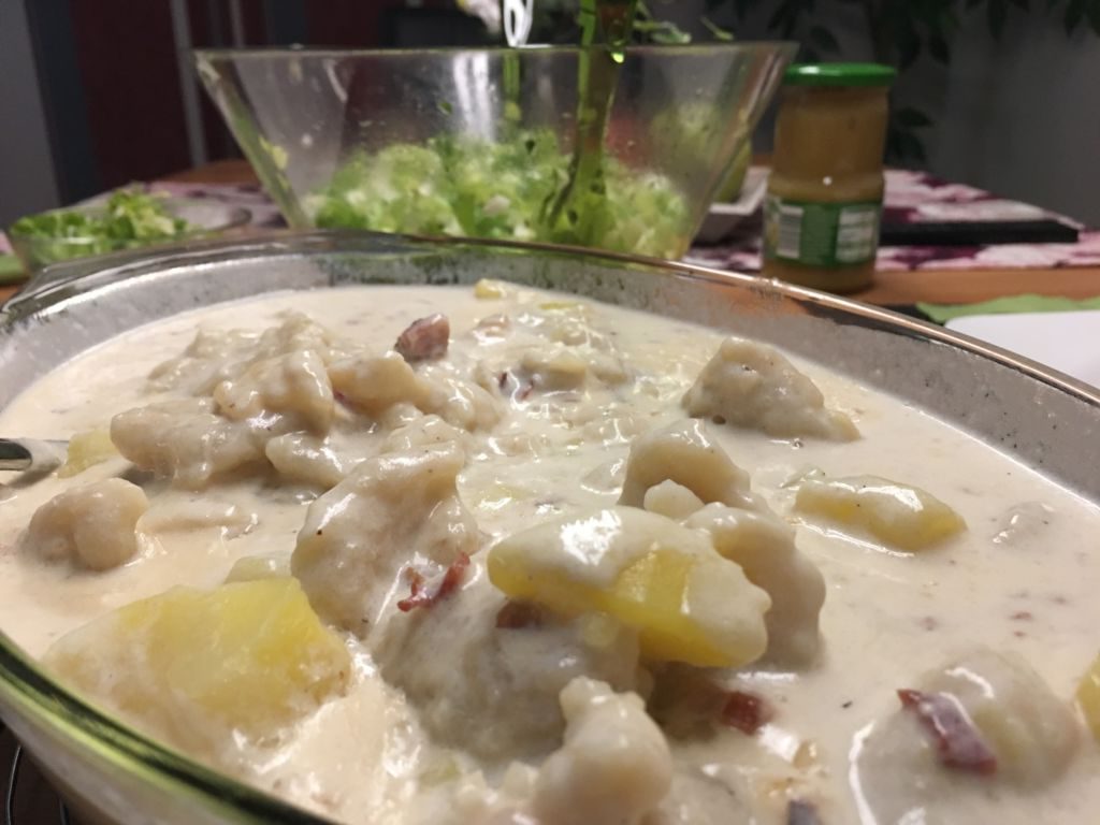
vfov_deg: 48.2
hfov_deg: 61.7
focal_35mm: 29
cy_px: 412
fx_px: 922
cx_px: 550
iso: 100
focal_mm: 4.15
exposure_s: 1/17
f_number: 2.2
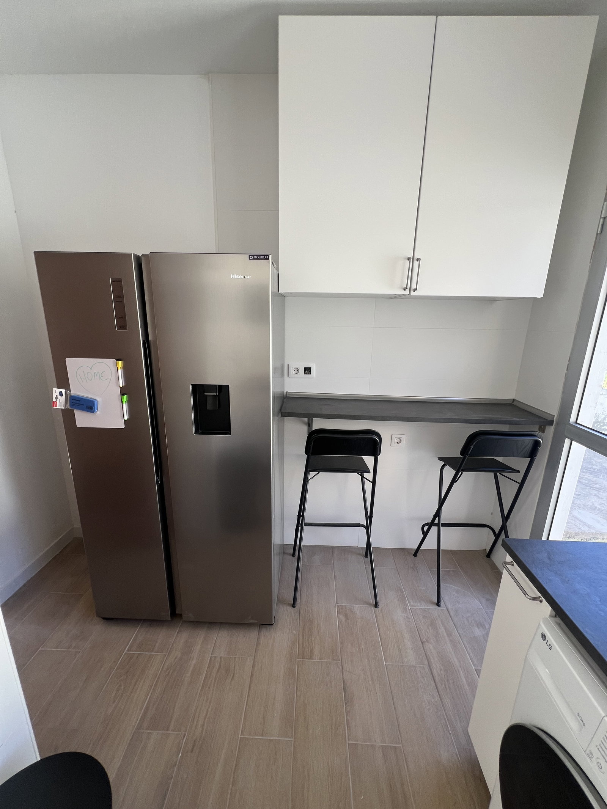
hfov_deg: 89.9
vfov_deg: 106.2
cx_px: 304
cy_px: 404
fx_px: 304
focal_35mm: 13
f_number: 1.8
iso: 50
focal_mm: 1.57
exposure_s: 1/99
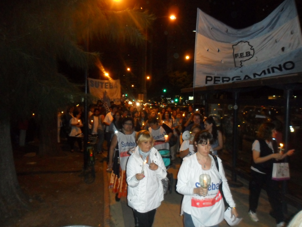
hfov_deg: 65.3
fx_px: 236
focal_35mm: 27
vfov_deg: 51.4
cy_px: 114
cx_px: 151
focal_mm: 4.9
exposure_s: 1/45
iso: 400
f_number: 3.5
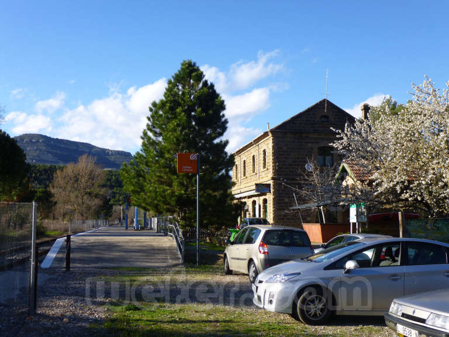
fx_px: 532
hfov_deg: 45.8
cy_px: 168
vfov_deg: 35.1
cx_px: 224
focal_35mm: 41
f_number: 3.8
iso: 100
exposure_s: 1/400
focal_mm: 7.4
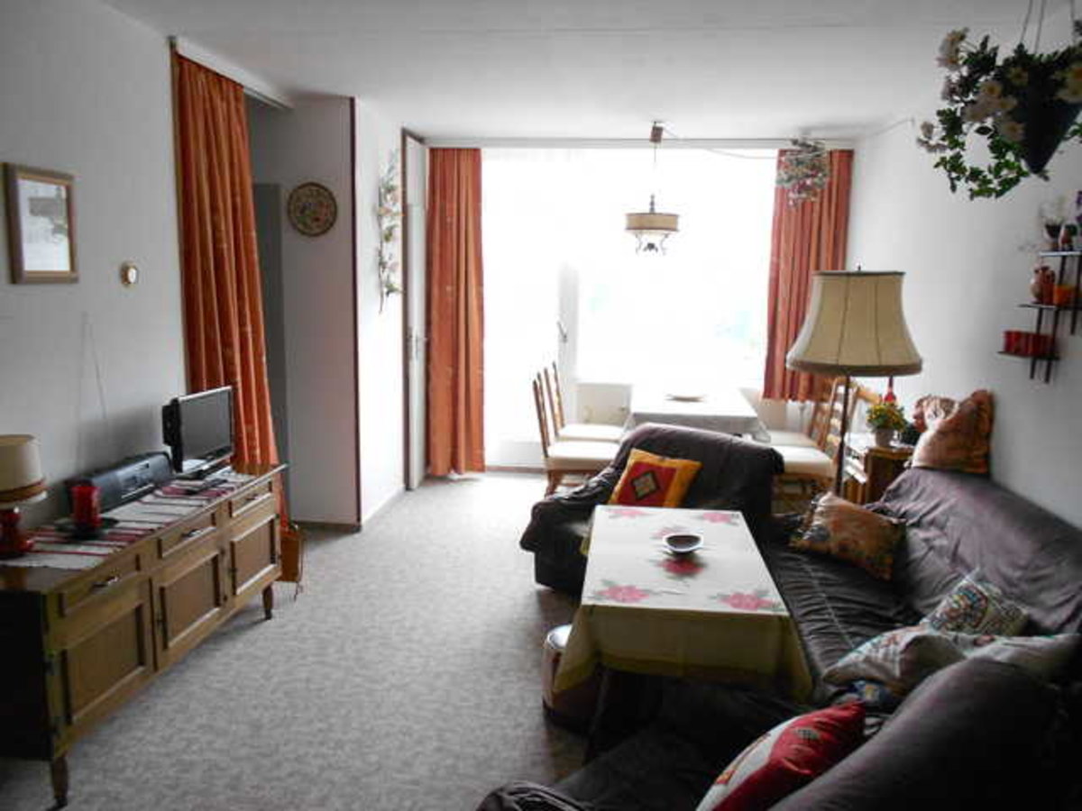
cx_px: 541
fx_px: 813
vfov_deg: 53.1
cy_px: 406
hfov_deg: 67.3
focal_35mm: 26
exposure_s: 1/30
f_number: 3.2
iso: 400
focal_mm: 4.6
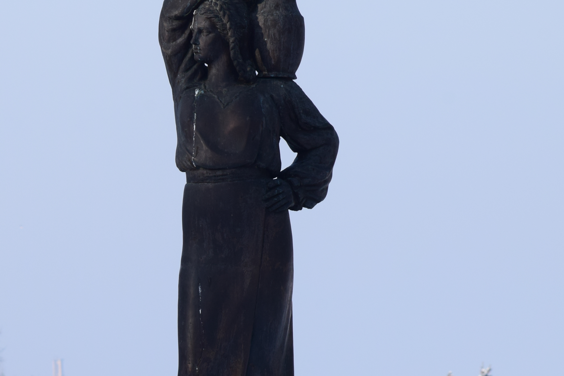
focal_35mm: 295
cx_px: 67
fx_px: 4621
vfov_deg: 4.7
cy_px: 285
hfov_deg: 7.0
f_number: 10
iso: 400
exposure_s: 1/320
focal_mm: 98
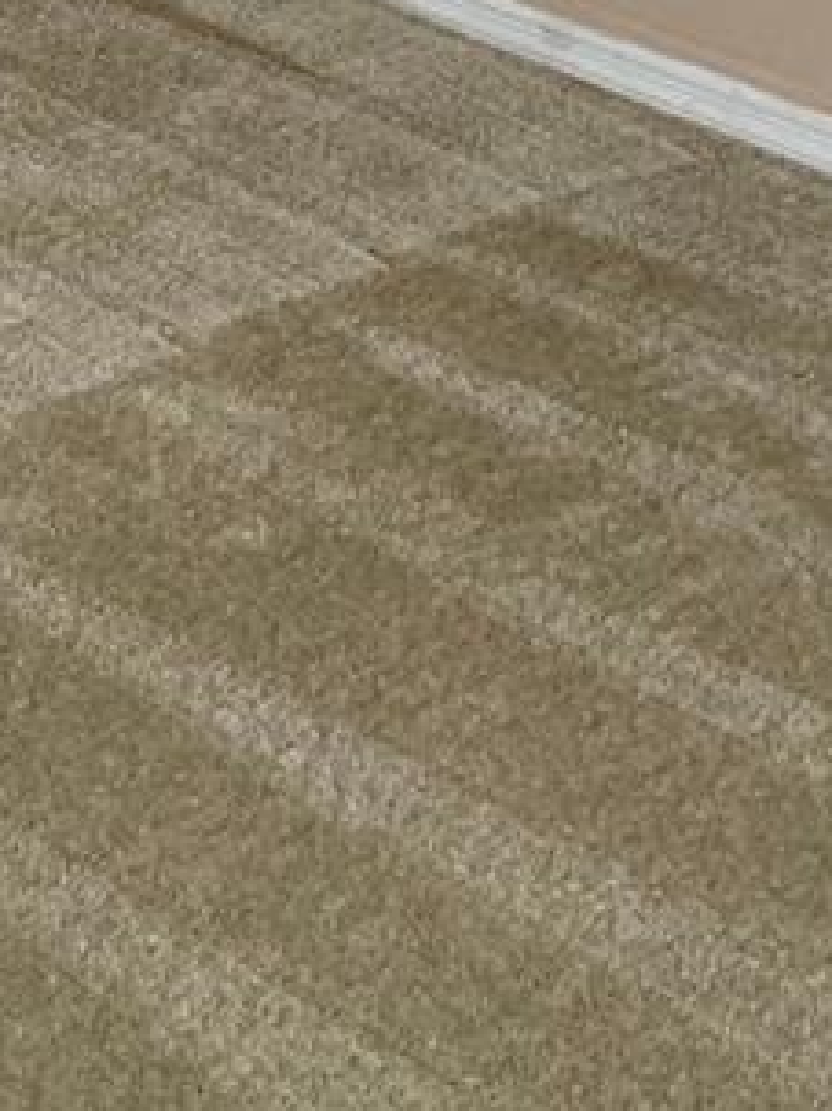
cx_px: -704
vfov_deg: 16.7
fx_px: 3303
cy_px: -733
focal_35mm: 103
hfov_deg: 12.9
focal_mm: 4.2
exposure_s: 1/120
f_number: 1.6
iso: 125
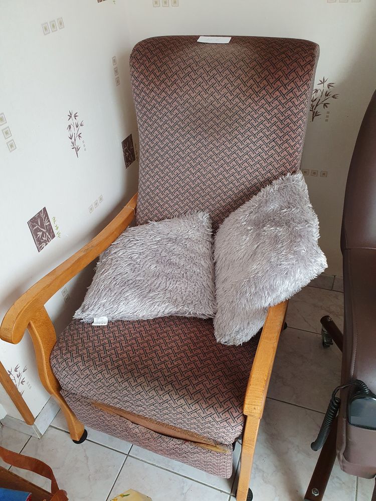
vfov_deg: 67.3
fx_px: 377
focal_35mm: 26
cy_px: 250
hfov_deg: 53.1
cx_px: 188
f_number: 2.4
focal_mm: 4.32
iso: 200
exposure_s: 1/120
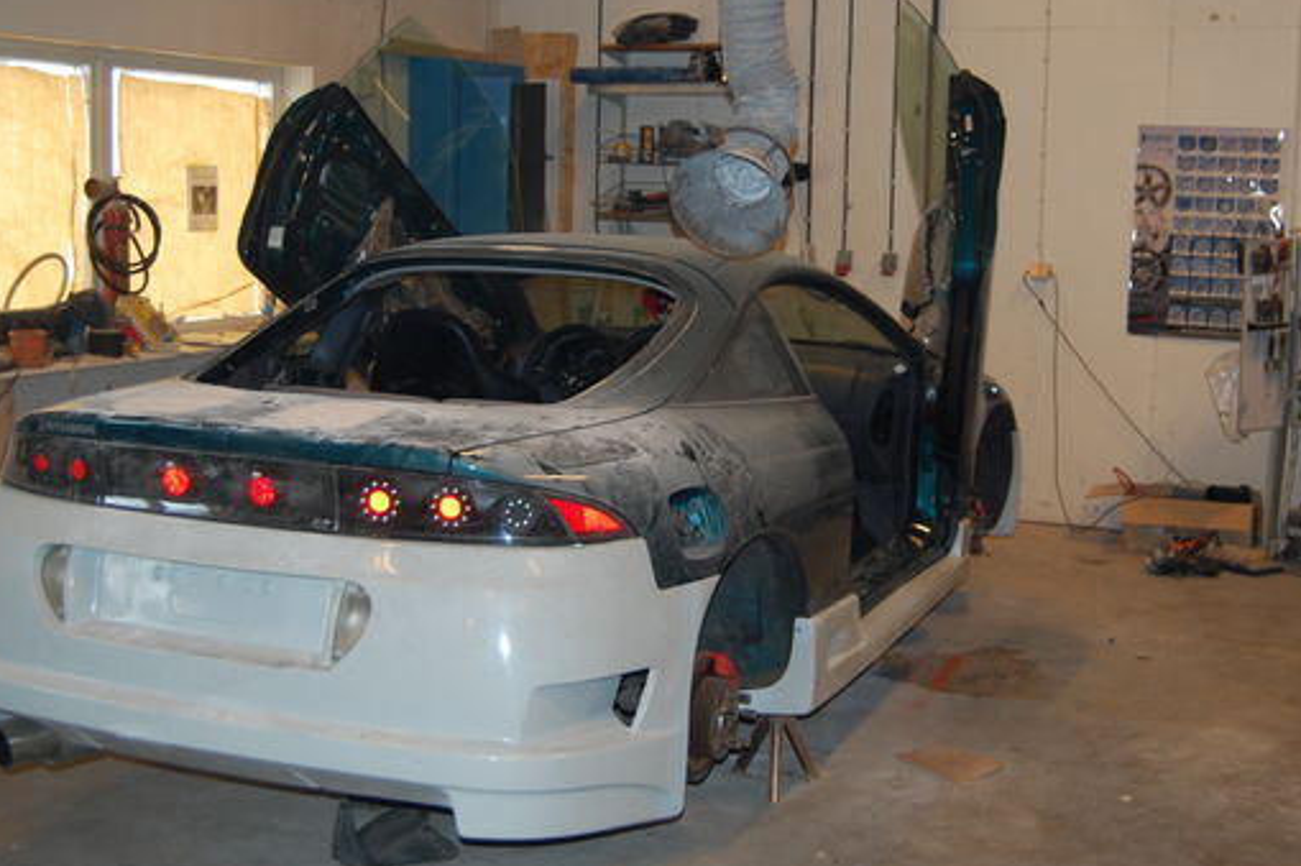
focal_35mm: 49
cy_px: 386
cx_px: 667
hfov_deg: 40.4
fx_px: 1770
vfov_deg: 27.5
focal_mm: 26
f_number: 4
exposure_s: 1/60
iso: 400
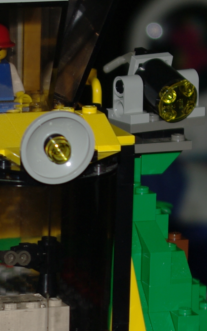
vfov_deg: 7.6
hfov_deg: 4.8
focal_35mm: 275
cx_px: -10
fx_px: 2483
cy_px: 340
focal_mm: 38
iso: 100
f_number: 4.5
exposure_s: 1/60
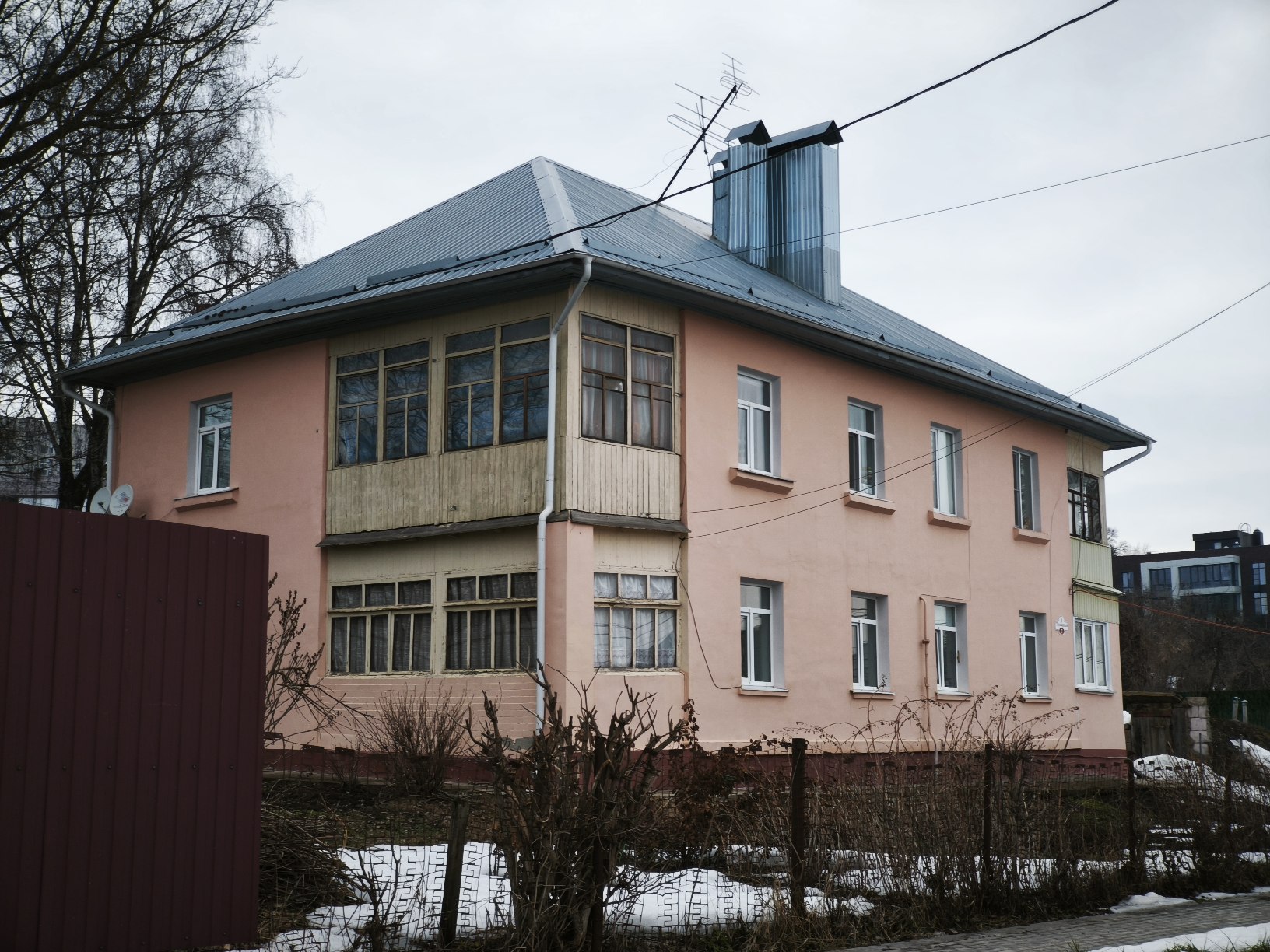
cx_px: 635
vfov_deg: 29.1
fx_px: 1834
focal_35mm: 50
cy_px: 476
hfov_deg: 38.2
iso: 50
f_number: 1.9
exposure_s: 1/100
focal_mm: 7.1
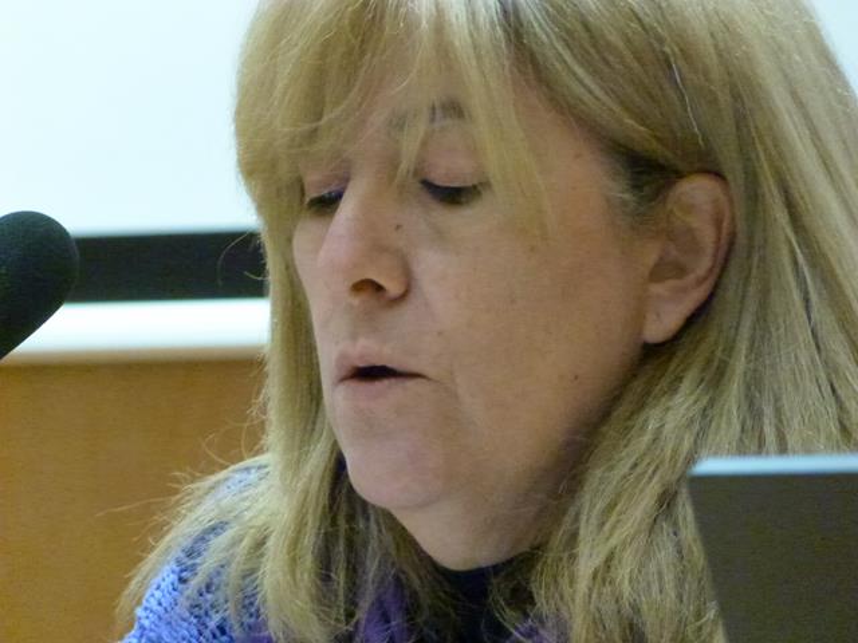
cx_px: 429
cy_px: 322
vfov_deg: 2.9
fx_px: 12740
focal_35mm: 514
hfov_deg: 3.9
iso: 1600
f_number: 4.7
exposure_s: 1/30
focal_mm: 92.5
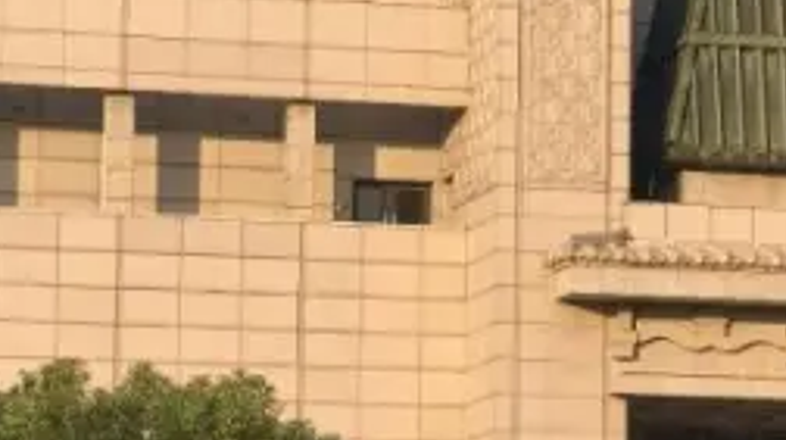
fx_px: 4933
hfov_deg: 9.0
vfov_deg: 5.1
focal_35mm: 237
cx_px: 1023
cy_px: 231
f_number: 2
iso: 50
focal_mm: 6.98
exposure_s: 1/846
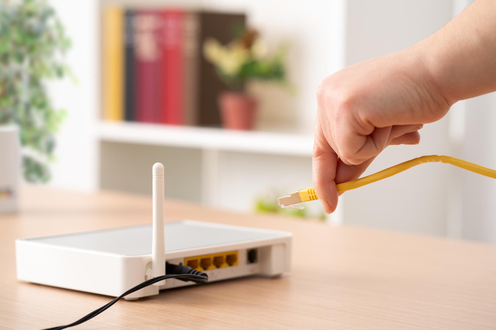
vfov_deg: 16.1
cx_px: 248
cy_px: 165
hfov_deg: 23.9
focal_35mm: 85
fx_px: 1171
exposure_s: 1/160
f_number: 5.6
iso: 100
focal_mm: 85
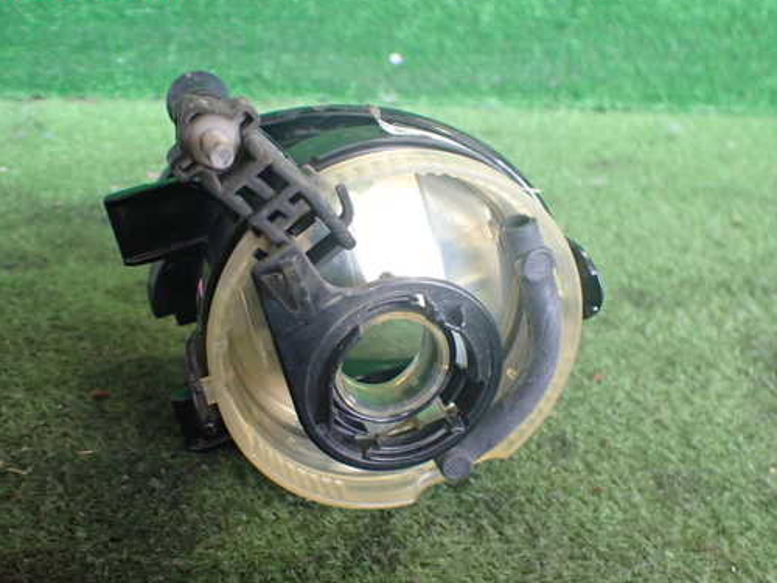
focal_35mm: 36
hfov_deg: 51.3
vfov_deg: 39.6
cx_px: 364
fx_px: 808
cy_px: 314
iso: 800
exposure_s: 1/125
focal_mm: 5.4
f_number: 2.3
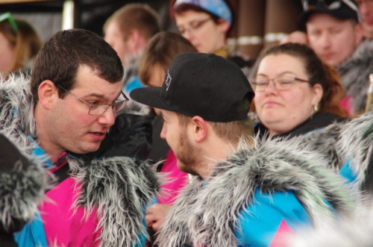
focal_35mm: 300
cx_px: 186
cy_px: 124
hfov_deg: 6.9
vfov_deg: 4.6
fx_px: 3101
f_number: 6.3
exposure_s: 1/200
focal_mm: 200
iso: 3200
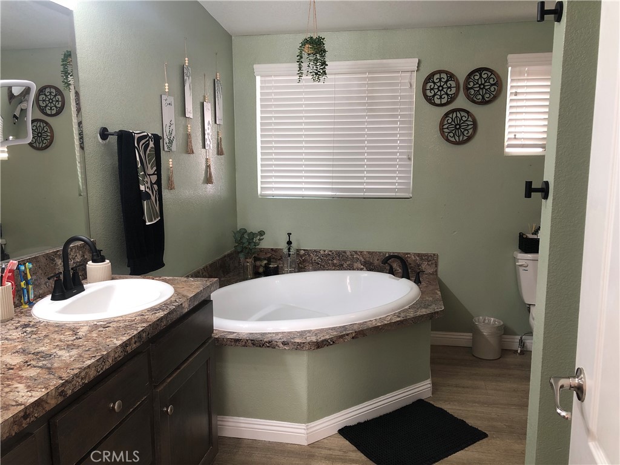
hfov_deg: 63.4
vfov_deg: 49.7
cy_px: 232
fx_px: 502
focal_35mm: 28
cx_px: 310
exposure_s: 1/24
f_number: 1.8
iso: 32
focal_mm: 3.99
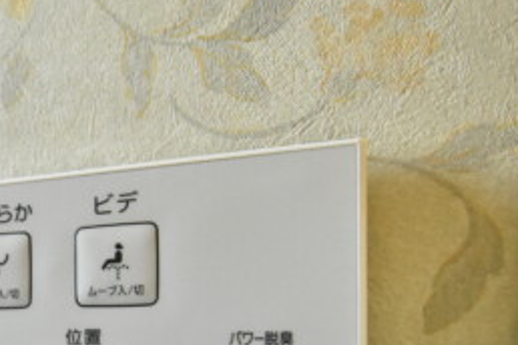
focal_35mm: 52
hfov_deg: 31.6
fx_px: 748
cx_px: -112
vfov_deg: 24.9
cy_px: 338
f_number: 5.6
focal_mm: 14
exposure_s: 1/125
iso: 6400
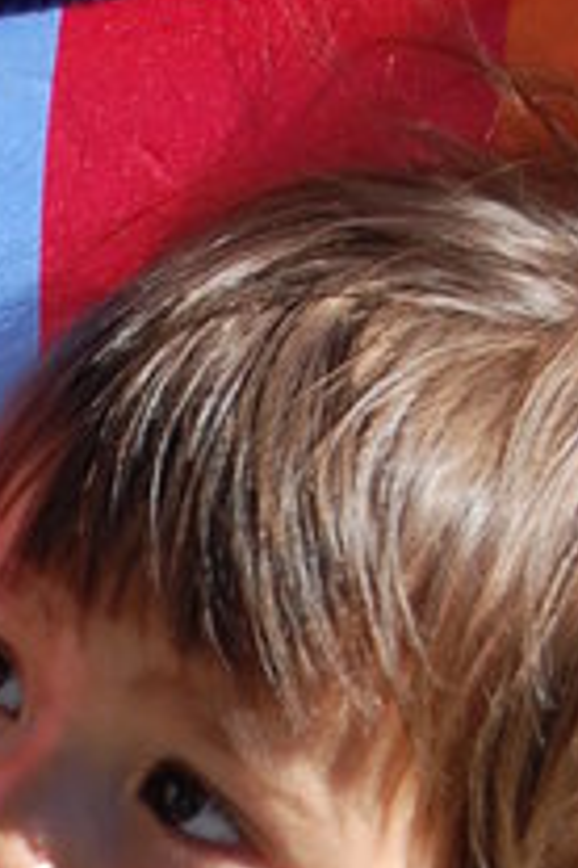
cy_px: 1442
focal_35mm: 407
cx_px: -44
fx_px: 9812
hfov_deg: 3.4
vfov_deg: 5.0
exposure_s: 1/250
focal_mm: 55
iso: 200
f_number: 8
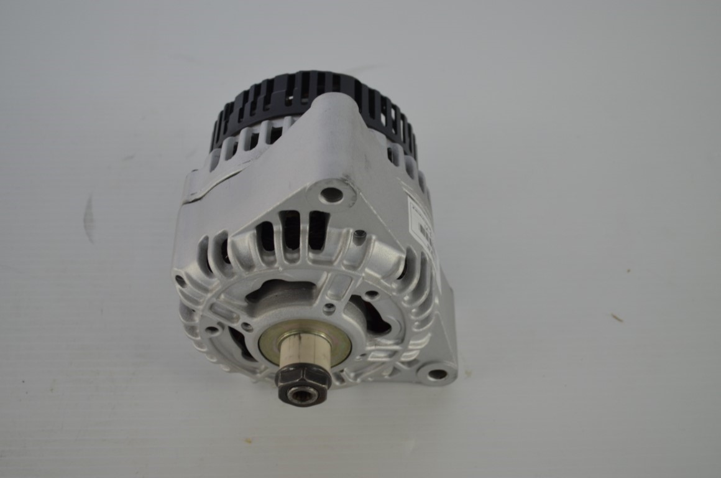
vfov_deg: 25.6
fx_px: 1049
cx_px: 360
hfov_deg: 37.9
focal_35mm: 52
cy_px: 239
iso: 500
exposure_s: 1/60
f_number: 5
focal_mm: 35
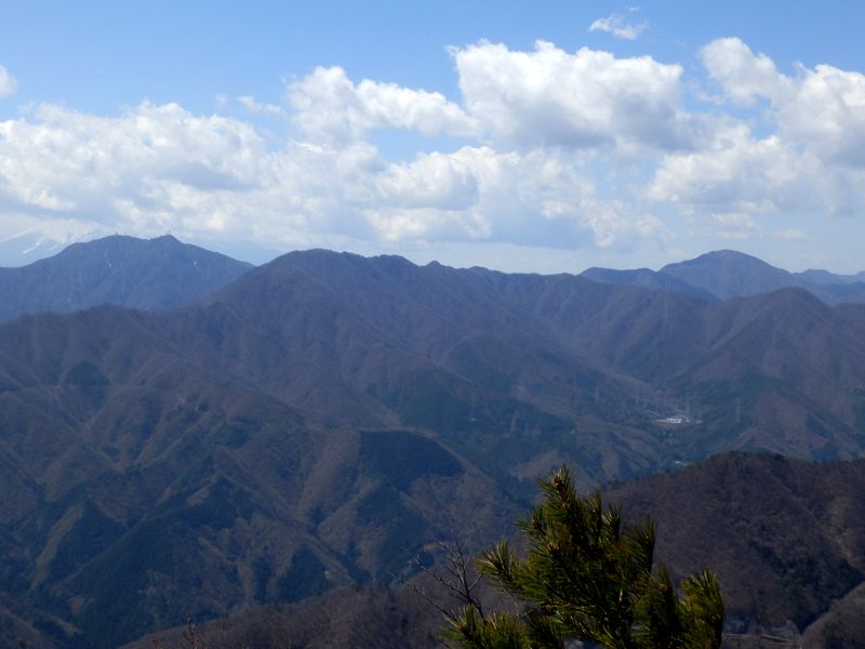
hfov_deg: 33.8
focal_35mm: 57
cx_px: 432
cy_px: 324
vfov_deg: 25.7
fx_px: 1424
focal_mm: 10
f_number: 11.4
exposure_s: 1/160
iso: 80
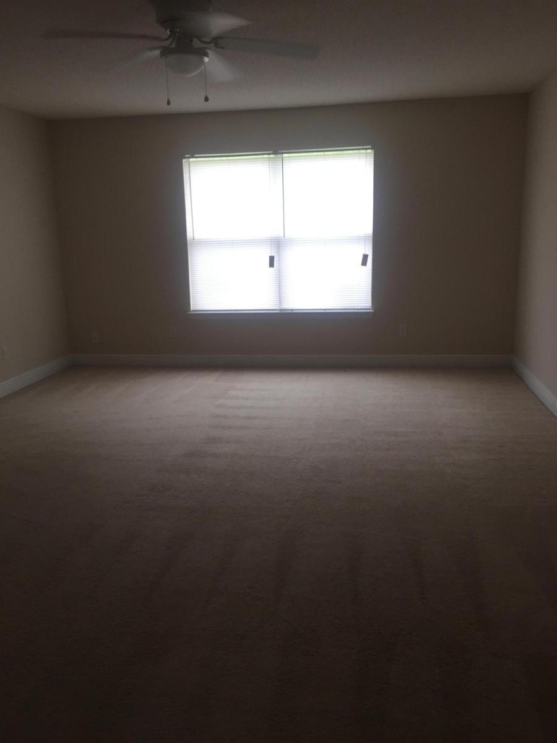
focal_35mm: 29
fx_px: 622
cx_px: 278
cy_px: 372
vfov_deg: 61.7
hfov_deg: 48.2
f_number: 2.2
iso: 40
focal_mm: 4.15
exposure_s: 1/60
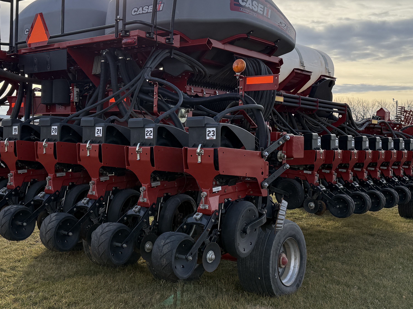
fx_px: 549
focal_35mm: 46
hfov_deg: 40.9
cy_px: 143
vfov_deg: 31.5
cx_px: 153
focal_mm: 6.76
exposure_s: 1/2370
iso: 80
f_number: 1.78
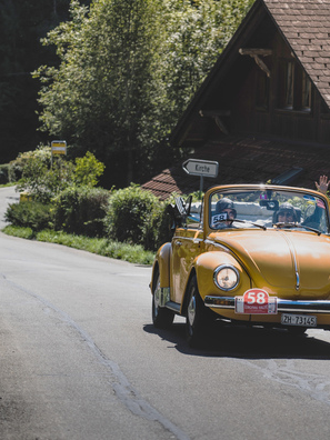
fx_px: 1945
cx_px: 270
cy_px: 221
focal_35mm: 153
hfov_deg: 9.7
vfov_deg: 12.9
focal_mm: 105
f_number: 4
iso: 200
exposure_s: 1/2500
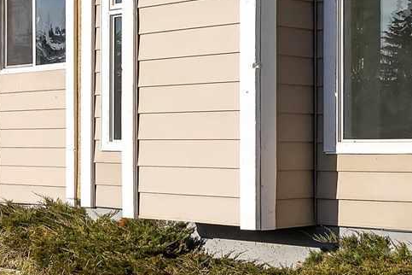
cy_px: 103
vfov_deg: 15.3
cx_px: 275
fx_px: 1018
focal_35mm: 89
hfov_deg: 22.8
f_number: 6.3
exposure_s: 1/1000
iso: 200
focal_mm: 14
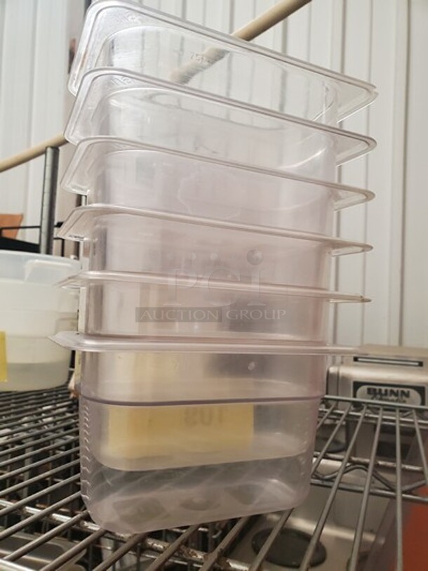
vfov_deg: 67.3
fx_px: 429
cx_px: 214
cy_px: 286
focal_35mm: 26
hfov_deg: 53.1
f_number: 2.4
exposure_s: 1/50
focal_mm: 4.3
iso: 320
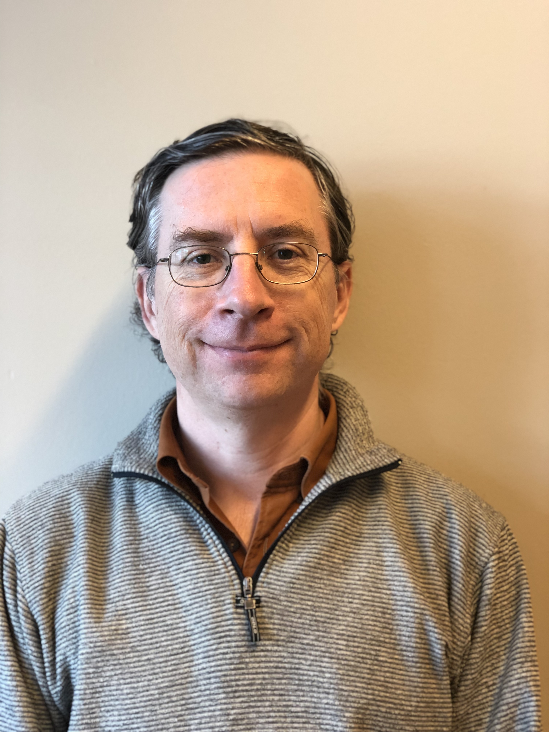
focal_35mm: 52
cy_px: 366
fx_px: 1100
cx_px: 274
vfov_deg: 36.8
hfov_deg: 28.0
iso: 125
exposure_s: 1/33
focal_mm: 6
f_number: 2.4
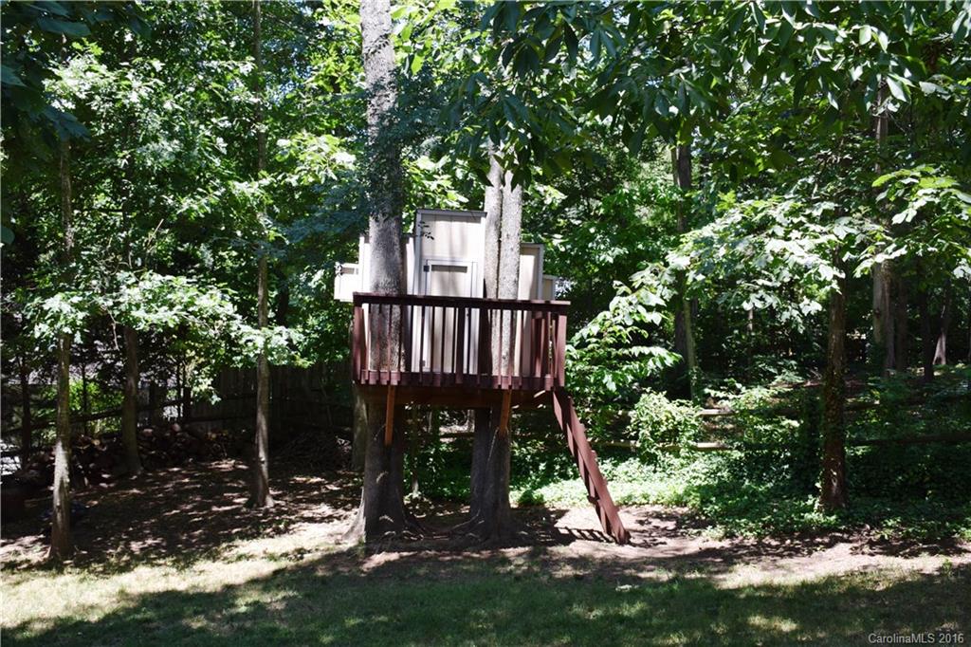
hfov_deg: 47.9
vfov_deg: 33.0
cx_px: 486
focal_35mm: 40
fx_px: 1092
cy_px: 324
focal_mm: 27
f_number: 7.1
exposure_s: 1/200
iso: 400
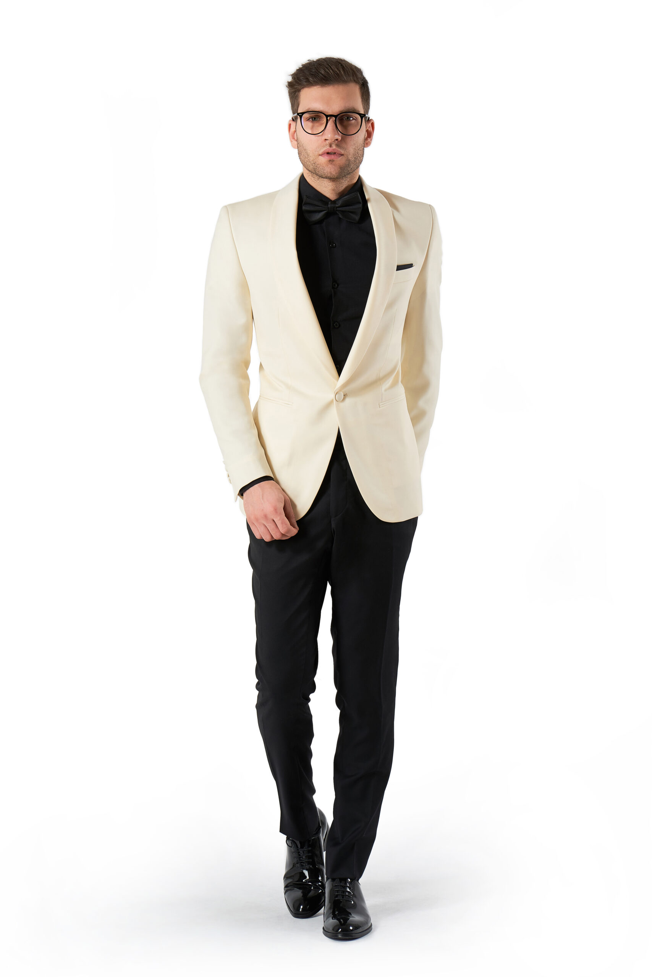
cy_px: 488
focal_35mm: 85
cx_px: 326
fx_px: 2309
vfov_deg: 23.9
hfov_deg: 16.1
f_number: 9.5
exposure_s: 1/125
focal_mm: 85
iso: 100
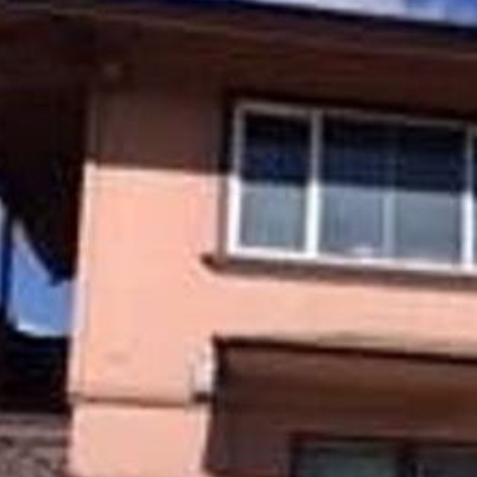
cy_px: 413
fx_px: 1029
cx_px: 422
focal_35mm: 66
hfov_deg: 25.4
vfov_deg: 25.4
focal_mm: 4.15
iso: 32
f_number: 2.2
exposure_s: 1/4950
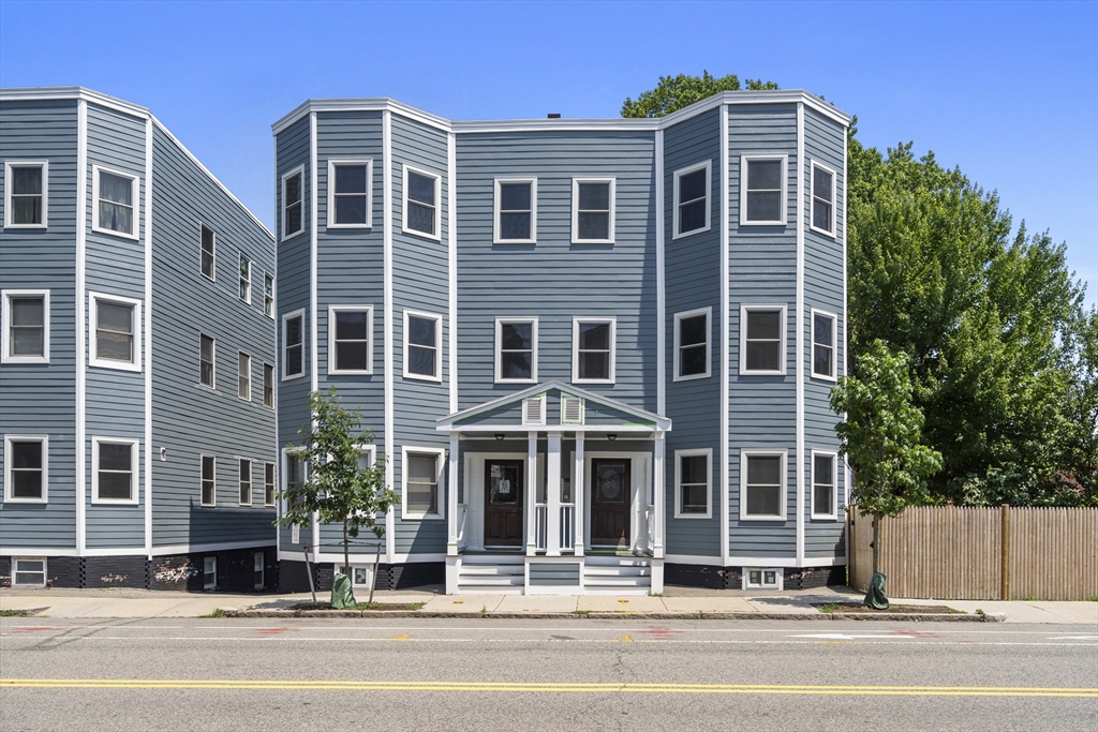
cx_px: 549
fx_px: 763
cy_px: 366
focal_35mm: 25
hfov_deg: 71.5
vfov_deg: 51.3
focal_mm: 25
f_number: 8
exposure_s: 1/250
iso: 320
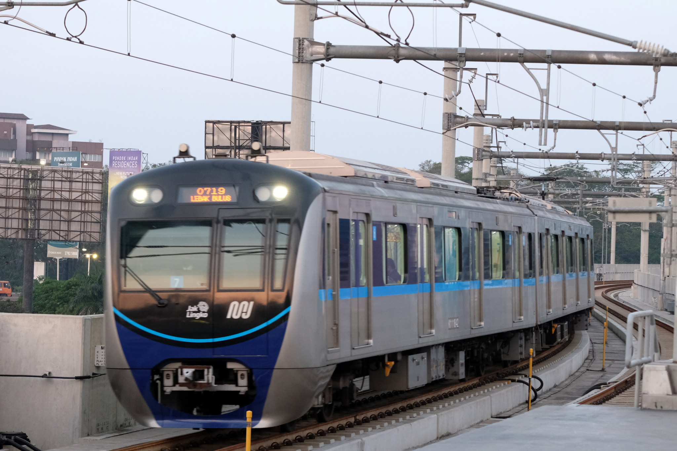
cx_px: 338
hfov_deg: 20.2
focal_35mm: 101
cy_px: 226
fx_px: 1899
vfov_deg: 13.6
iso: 2500
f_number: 5
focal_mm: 67.1
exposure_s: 1/125
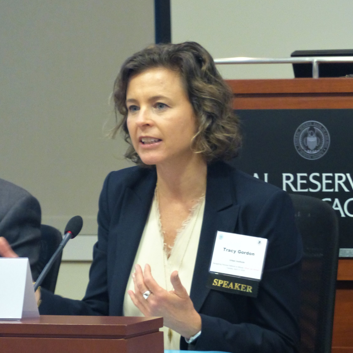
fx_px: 3219
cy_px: 176
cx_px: 167
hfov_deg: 6.3
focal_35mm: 279
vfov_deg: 6.3
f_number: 2.8
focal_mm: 42.5
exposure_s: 1/40
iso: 400
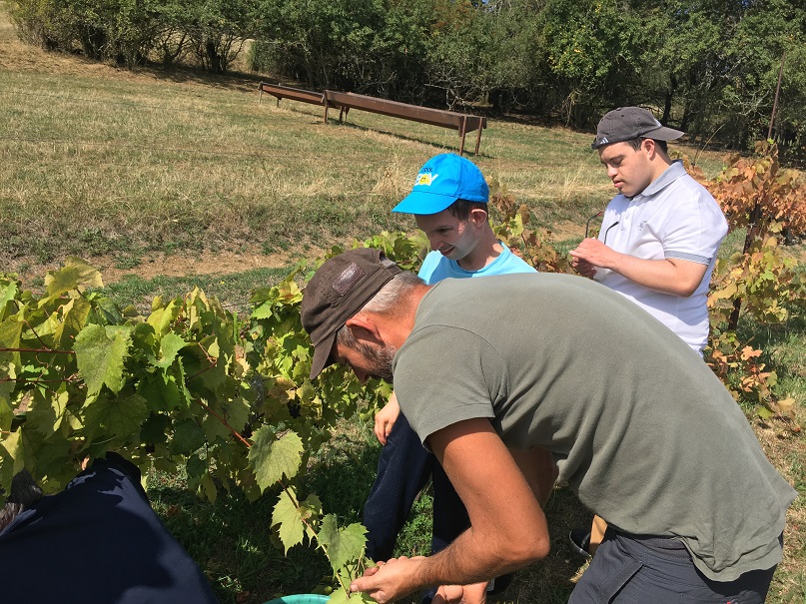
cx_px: 403
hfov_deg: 61.7
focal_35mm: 29
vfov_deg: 48.2
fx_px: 675
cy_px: 302
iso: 25
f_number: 2.2
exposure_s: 1/1261
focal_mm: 4.15
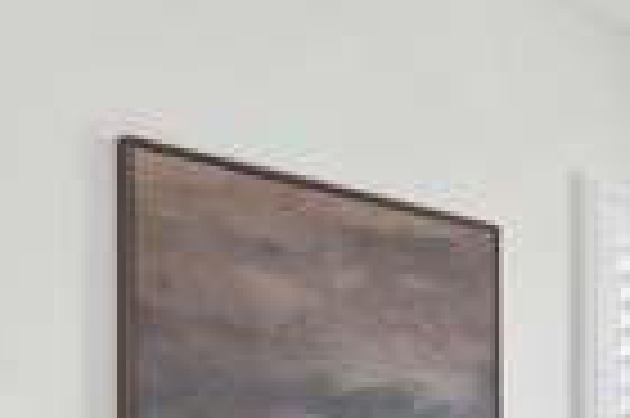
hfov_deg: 24.4
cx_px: 810
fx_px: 1276
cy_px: 562
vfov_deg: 17.4
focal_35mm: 73
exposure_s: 1/40
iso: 200
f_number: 9
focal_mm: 16
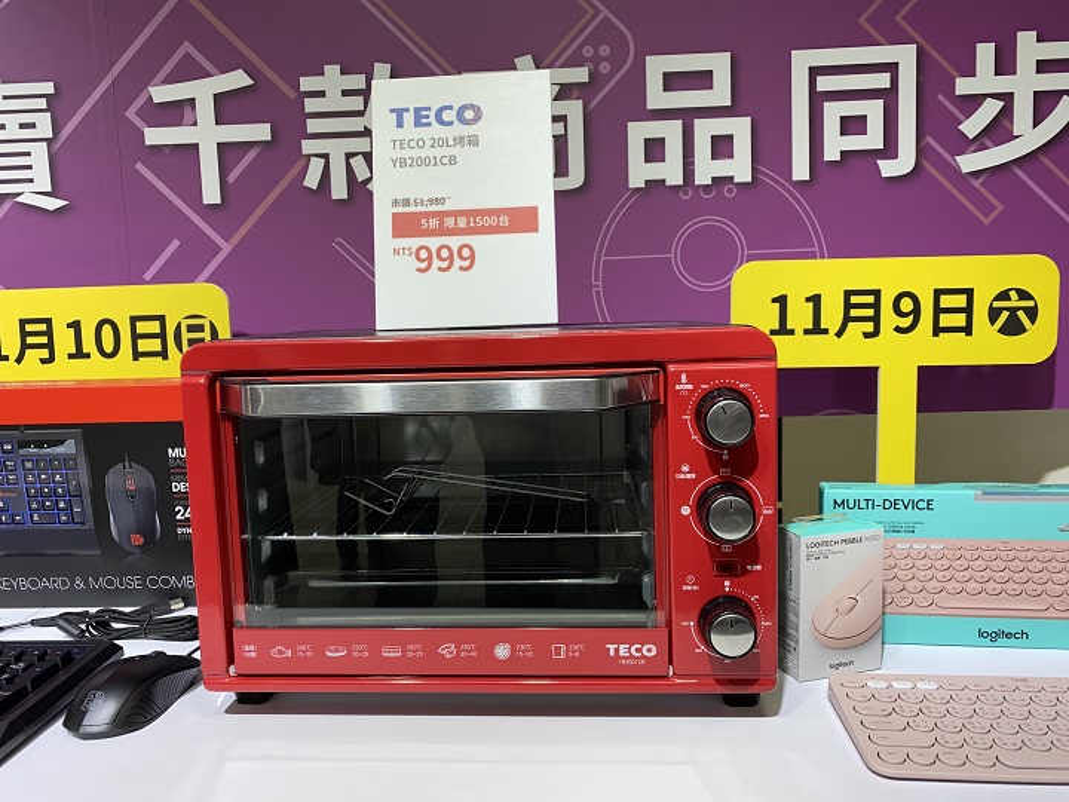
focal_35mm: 26
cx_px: 534
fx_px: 803
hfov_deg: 67.3
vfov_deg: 53.1
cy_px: 401
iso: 32
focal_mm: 4.25
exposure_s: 1/139
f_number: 1.8
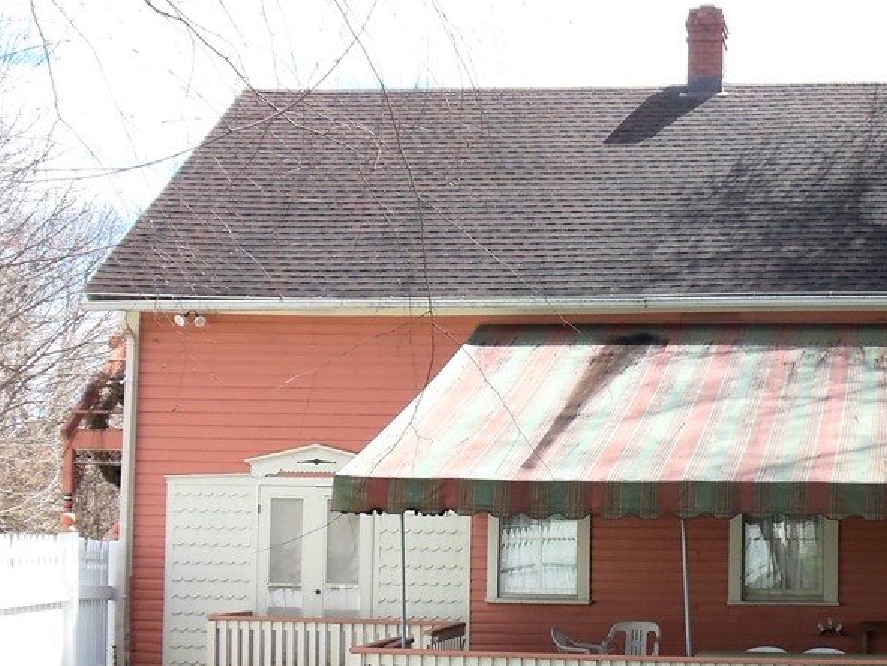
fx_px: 1640
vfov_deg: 22.8
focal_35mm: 64
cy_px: 482
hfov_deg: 29.5
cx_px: 725
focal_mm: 6.7
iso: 64
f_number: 3.6
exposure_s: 1/400
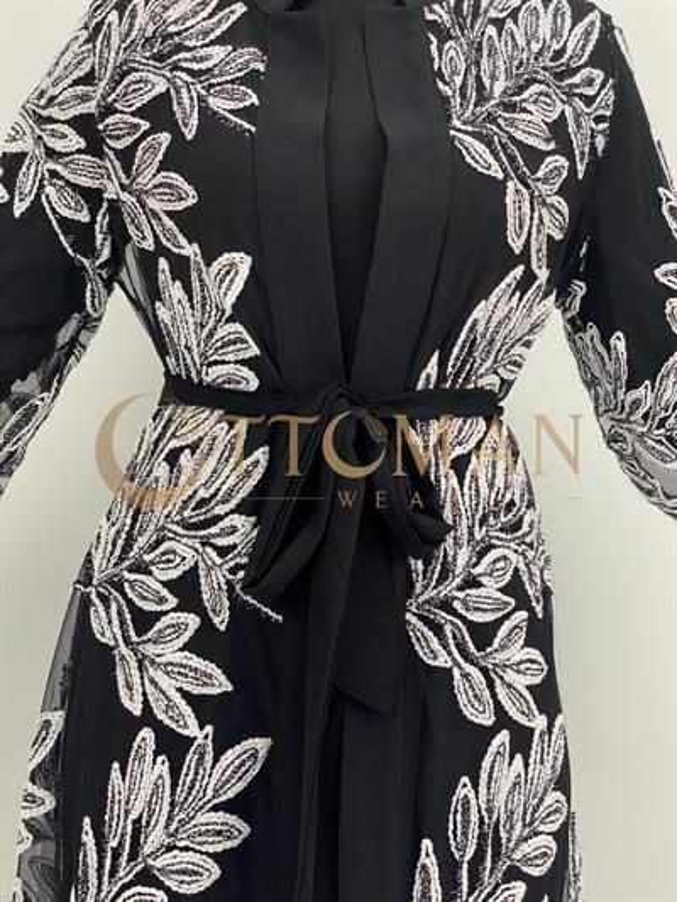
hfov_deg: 28.0
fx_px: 1355
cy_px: 451
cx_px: 338
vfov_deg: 36.8
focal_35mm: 52
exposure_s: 1/170
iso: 20
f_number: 2
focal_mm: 6
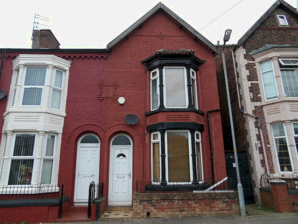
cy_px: 112
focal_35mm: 24
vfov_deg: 56.8
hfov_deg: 71.6
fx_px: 207
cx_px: 149
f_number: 4.1
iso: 100
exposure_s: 1/45
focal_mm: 4.3
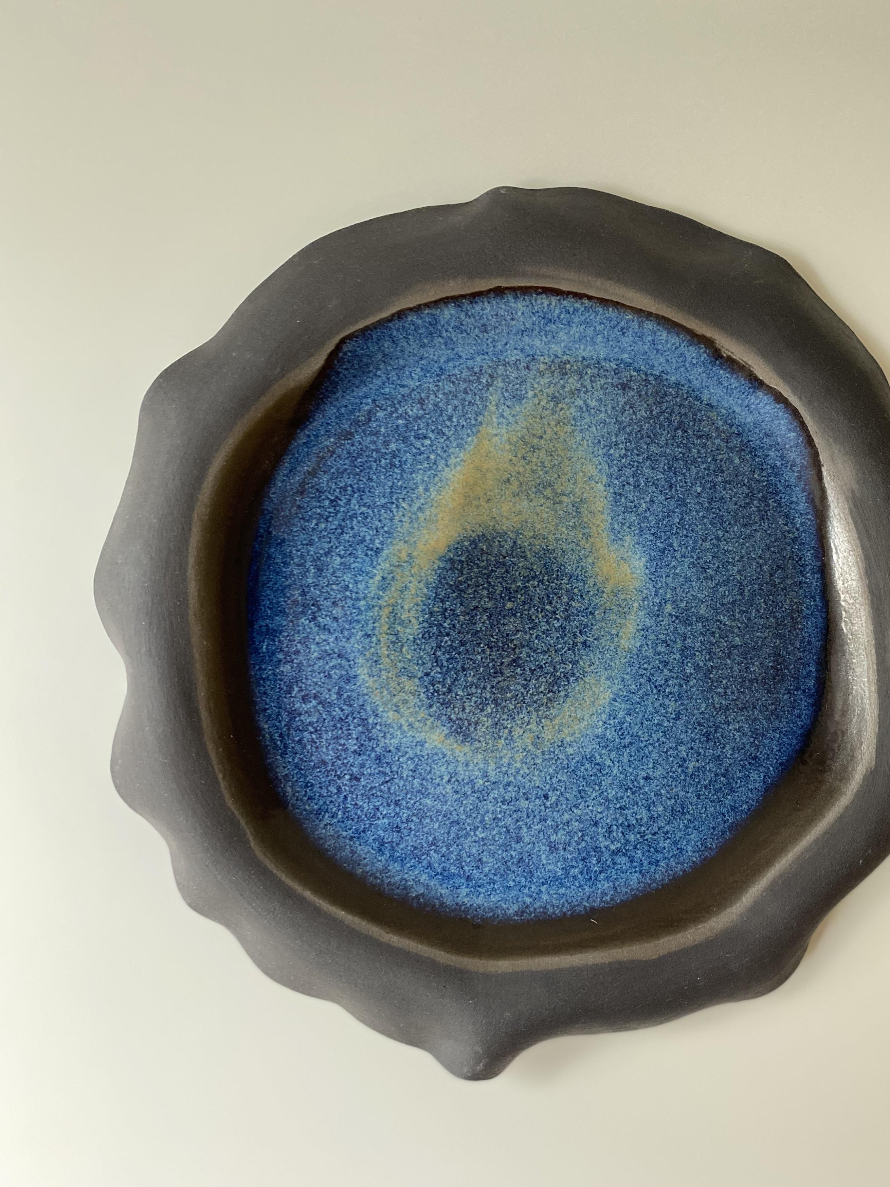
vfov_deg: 60.0
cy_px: 589
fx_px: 1028
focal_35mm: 30
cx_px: 512
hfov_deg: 46.7
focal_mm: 4.25
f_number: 1.8
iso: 400
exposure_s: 1/50
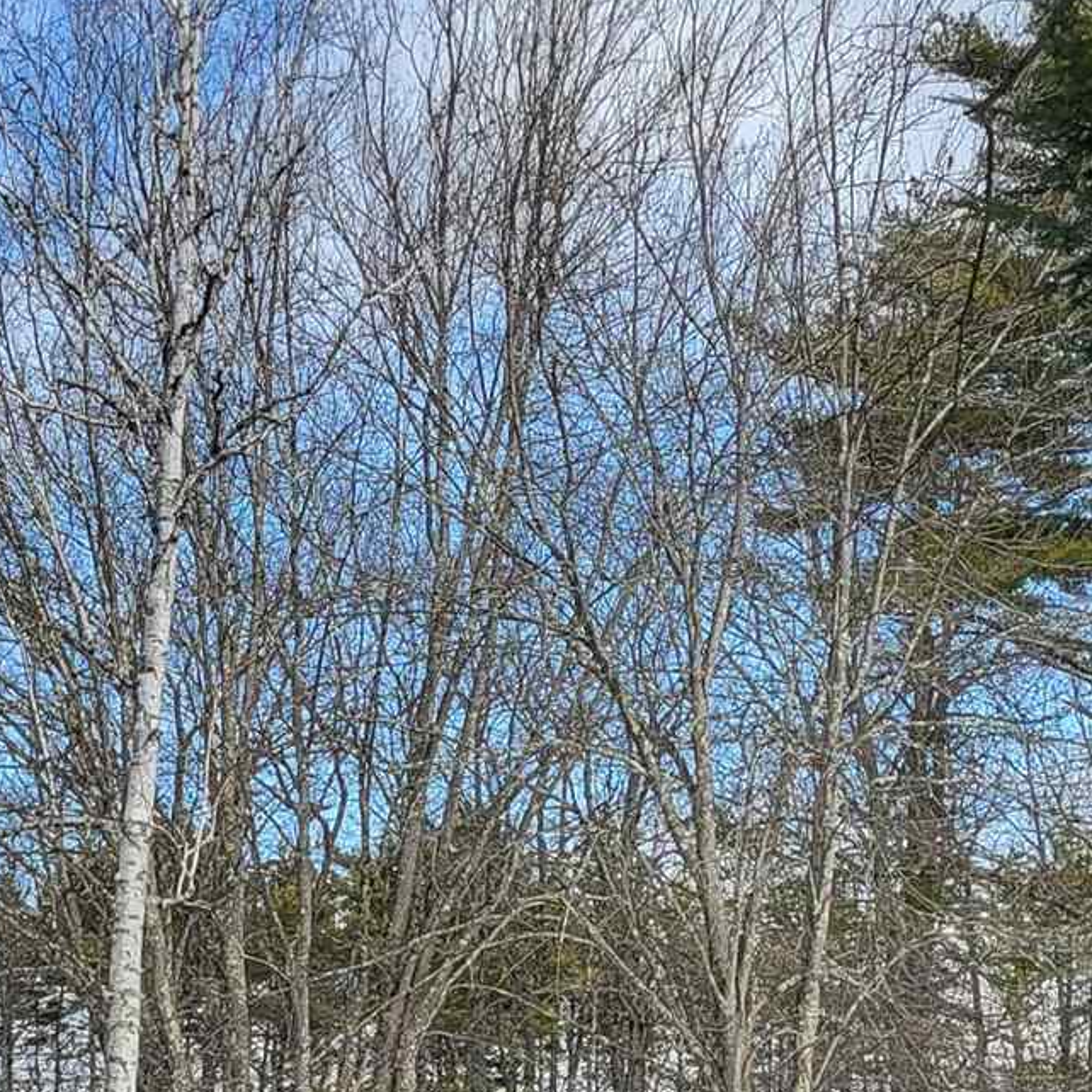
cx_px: 225
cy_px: 1293
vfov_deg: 15.3
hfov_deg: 15.7
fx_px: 3926
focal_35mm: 110
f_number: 1.8
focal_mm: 5.4
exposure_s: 1/892
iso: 40
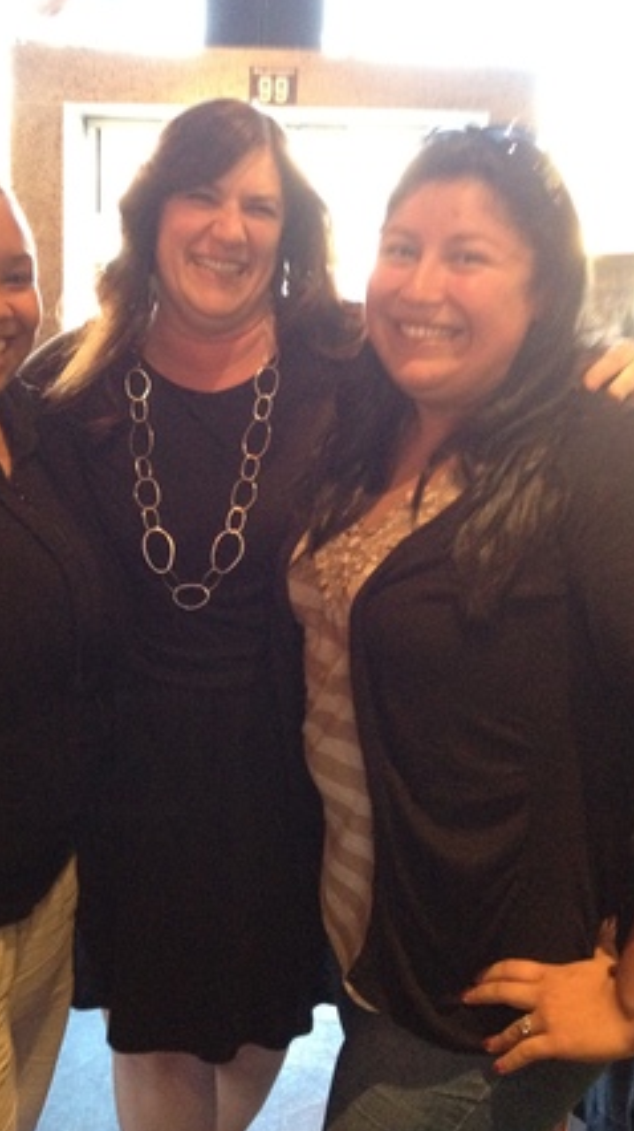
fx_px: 1288
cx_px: 239
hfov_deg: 27.6
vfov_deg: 47.3
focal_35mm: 43
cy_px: 502
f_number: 2.4
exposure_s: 1/20
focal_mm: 4.28
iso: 400
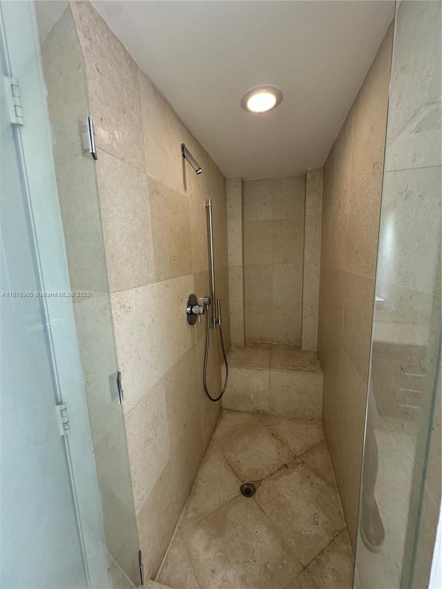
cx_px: 221
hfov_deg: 85.7
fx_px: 238
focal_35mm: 14
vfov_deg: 102.1
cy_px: 294
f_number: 2.2
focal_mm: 2.22
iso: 320
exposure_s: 1/60
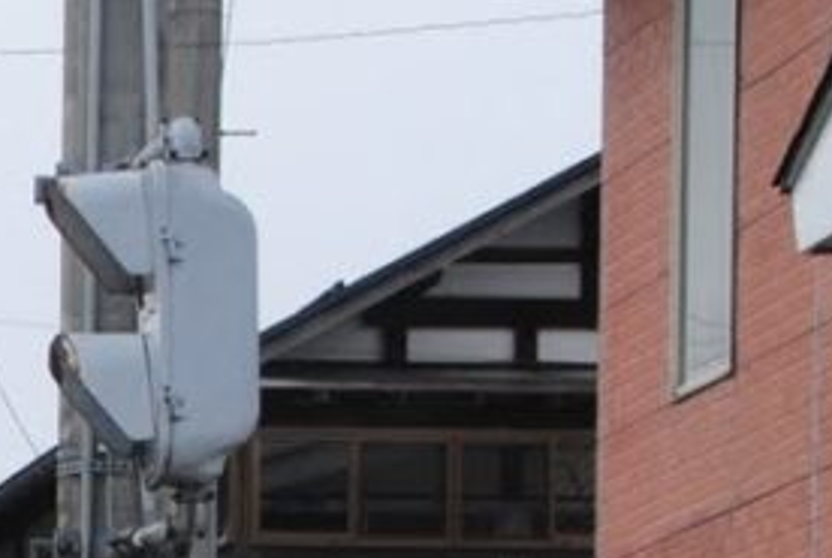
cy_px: 1059
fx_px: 6852
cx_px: -799
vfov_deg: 4.6
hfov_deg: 6.7
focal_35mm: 296
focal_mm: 38
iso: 100
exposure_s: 1/250
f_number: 8
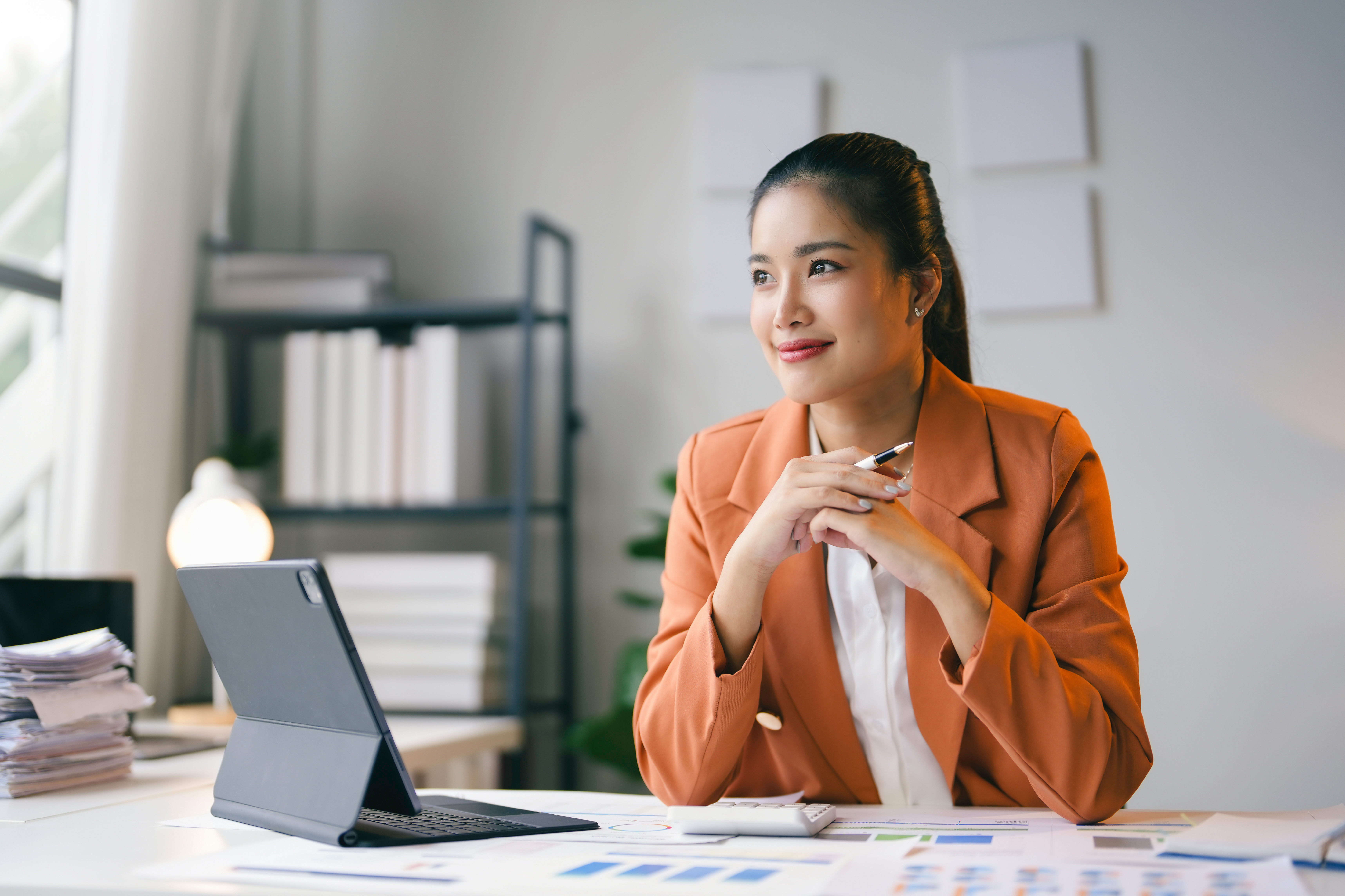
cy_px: 448
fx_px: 1868
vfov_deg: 27.0
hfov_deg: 39.6
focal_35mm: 50
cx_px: 672
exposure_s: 1/1600
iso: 200
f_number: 1.2
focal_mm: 50
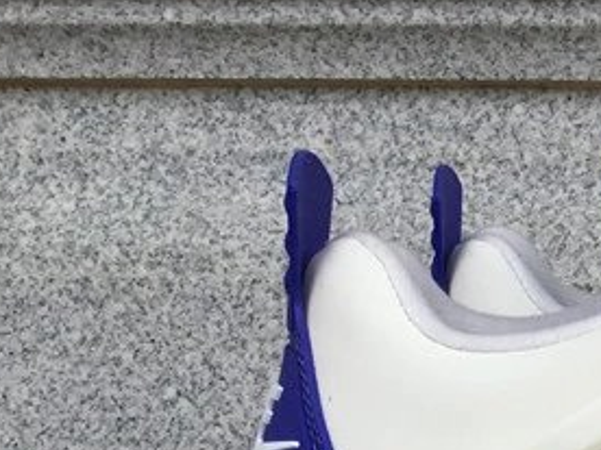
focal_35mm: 101
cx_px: 843
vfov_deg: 13.6
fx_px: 1754
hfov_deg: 17.8
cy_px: 727
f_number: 2.4
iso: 25
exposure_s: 1/637
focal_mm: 3.3
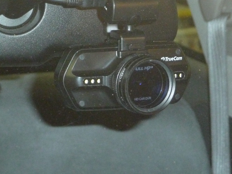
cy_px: 87
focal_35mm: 215
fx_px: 1441
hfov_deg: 9.2
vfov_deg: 6.9
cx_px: 116
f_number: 4.7
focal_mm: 21.8
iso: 640
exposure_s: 1/40
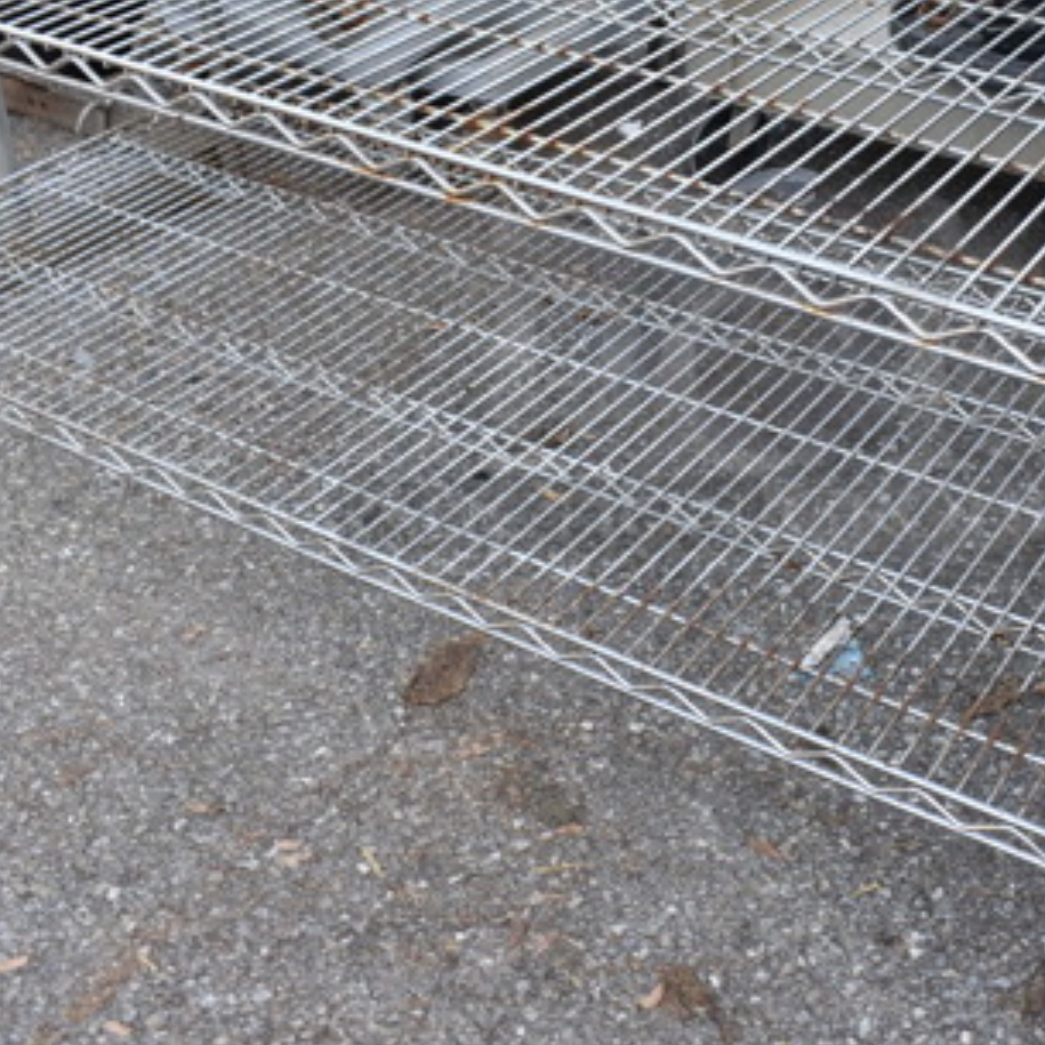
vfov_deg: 36.5
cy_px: 370
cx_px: 723
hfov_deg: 36.3
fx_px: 1571
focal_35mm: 46
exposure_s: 1/125
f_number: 5.6
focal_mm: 18
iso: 400
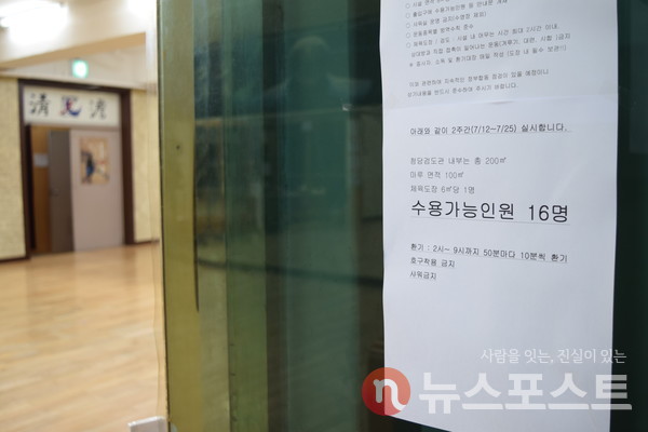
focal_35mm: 36
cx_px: 324
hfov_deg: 53.1
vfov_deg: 36.9
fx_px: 648
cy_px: 216
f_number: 4
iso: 640
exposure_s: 1/60
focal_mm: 24
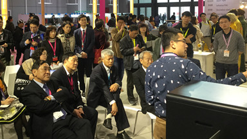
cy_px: 30
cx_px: 104
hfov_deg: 46.2
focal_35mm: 44
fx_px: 288
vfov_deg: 26.6
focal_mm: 3.3
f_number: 2.4
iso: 80
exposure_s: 1/33
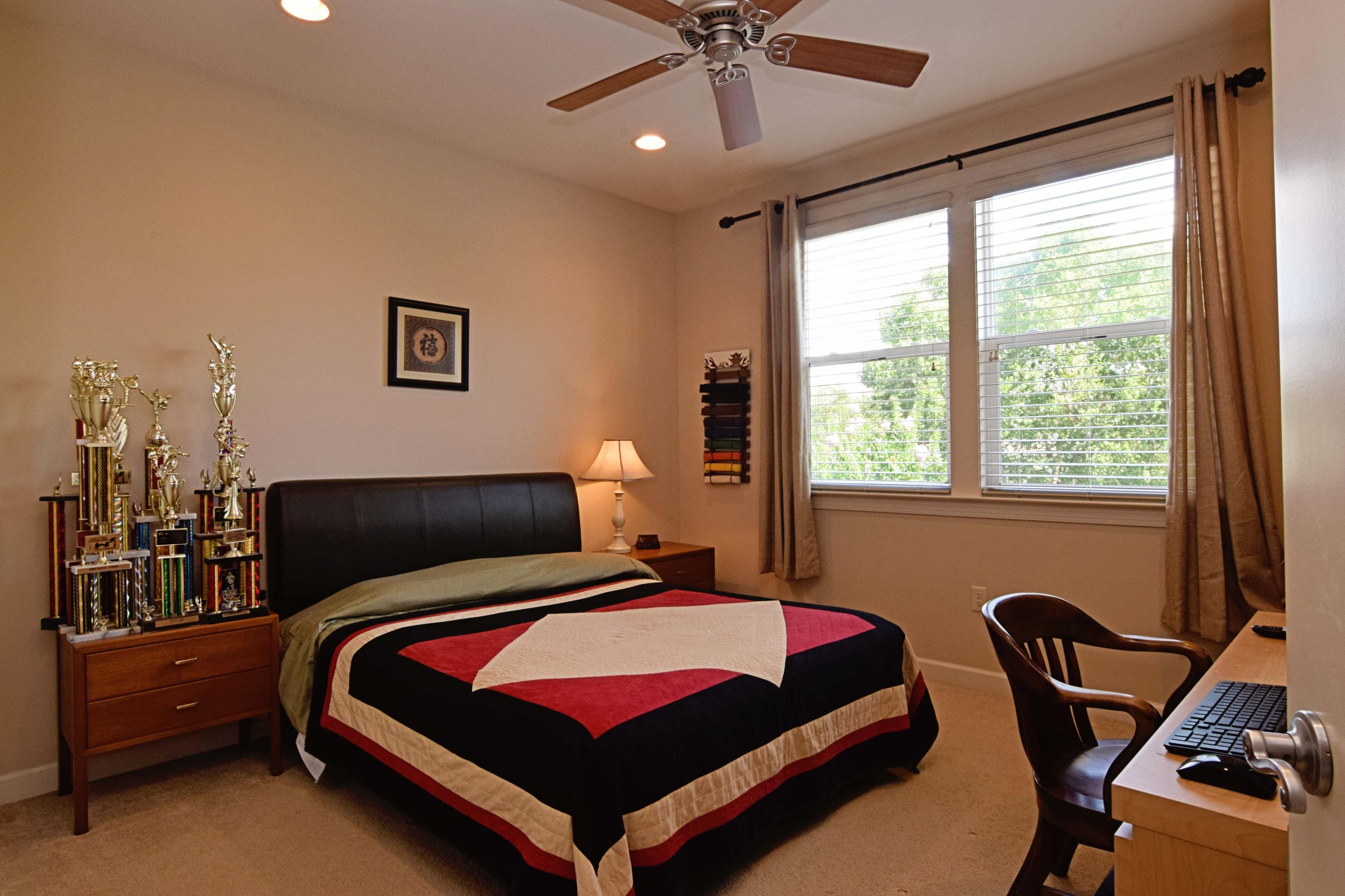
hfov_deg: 85.4
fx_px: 728
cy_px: 448
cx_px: 672
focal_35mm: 20
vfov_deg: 63.2
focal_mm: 13
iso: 400
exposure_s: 1/8
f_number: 20
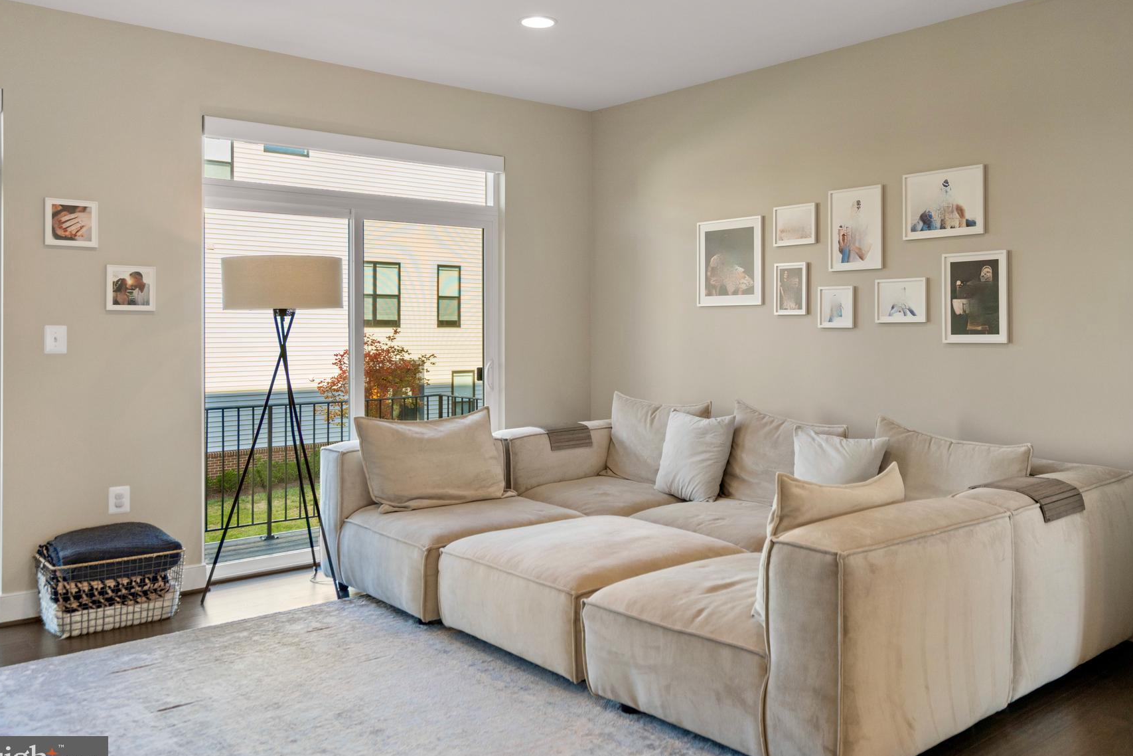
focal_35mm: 30
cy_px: 331
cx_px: 641
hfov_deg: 61.7
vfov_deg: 43.5
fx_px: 944
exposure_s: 1/160
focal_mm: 25
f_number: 4
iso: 320
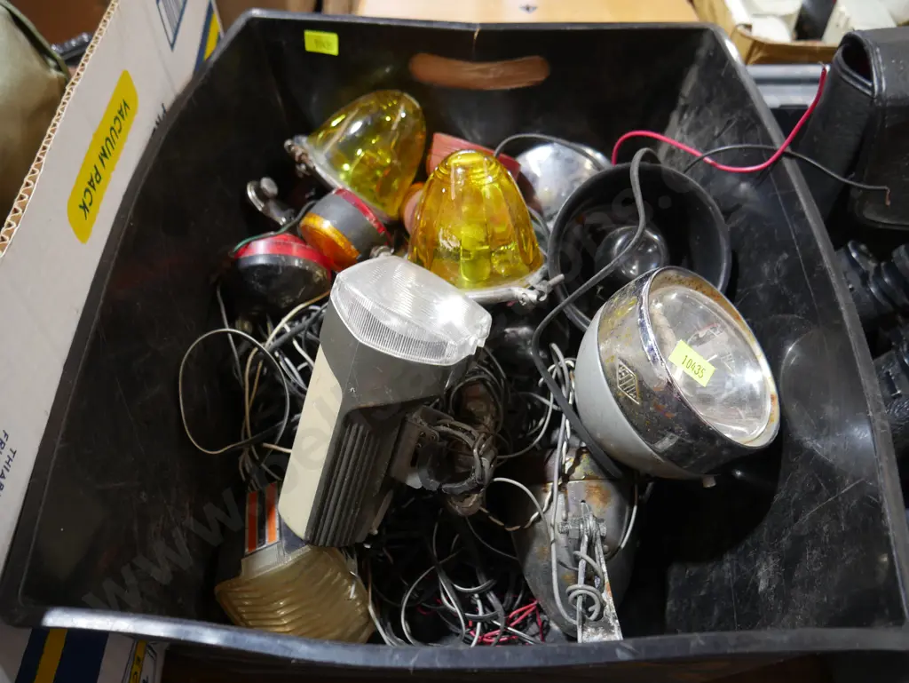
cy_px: 342
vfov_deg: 49.8
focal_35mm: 28
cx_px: 454
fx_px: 736
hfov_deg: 63.4
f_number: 3.5
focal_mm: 14
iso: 500
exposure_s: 1/60
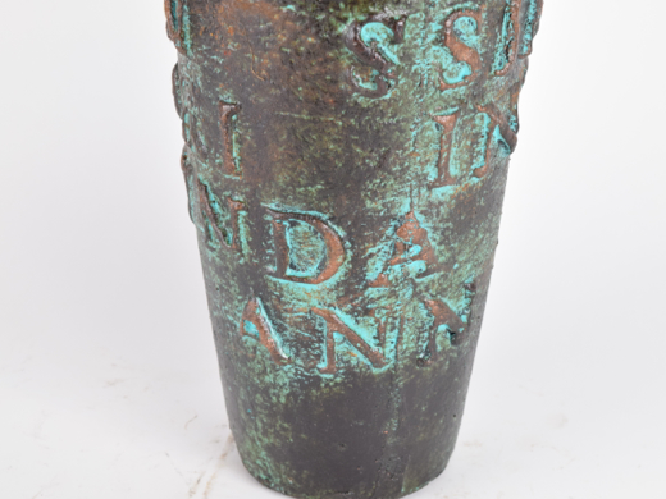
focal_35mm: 98
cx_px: 350
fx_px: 1878
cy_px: 242
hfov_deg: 20.1
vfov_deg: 15.2
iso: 800
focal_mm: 55
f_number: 8
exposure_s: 1/125
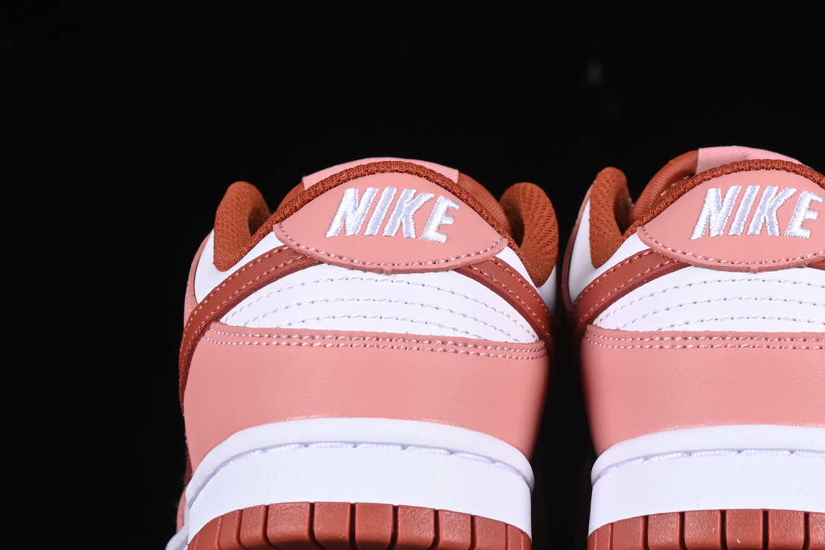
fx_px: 4147
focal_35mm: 181
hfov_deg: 11.3
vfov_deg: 7.6
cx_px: 586
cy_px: 152
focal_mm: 50
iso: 160
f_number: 7.1
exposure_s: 1/60
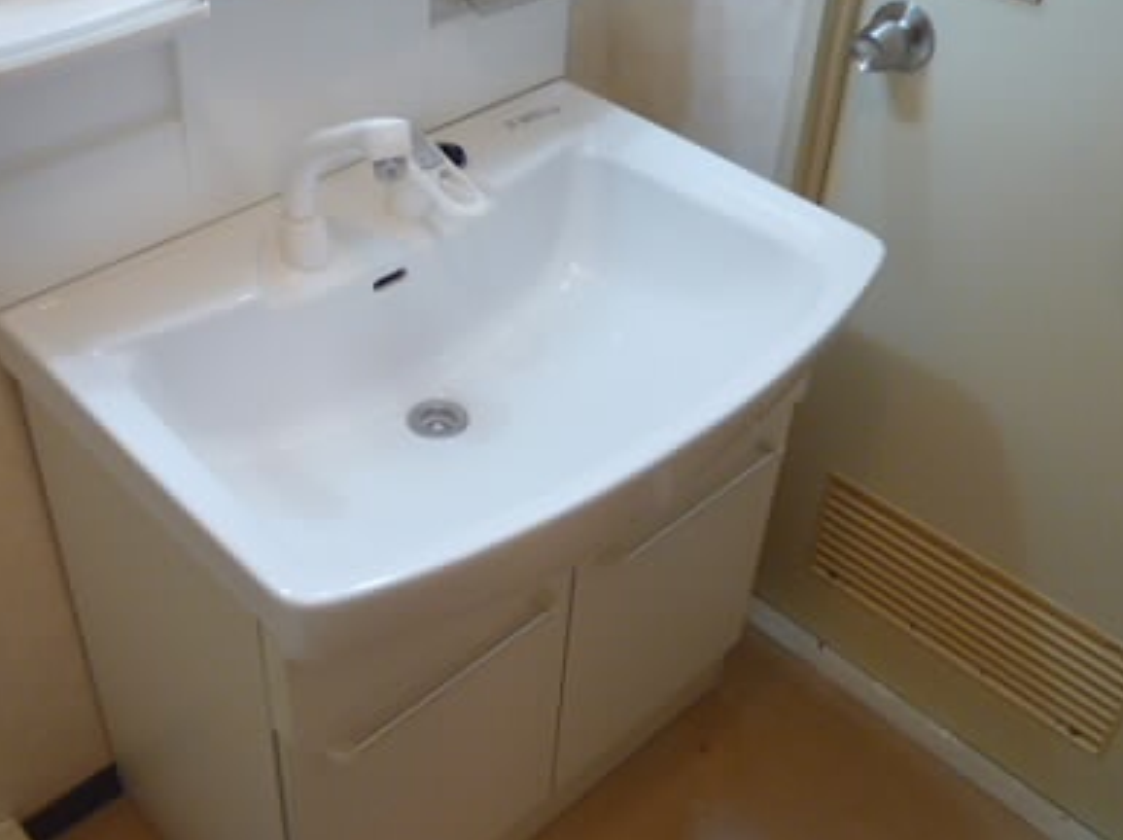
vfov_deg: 36.7
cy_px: 382
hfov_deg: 47.5
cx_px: 432
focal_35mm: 39
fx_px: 1264
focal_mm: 4.4
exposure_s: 1/30
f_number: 2.8
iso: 160
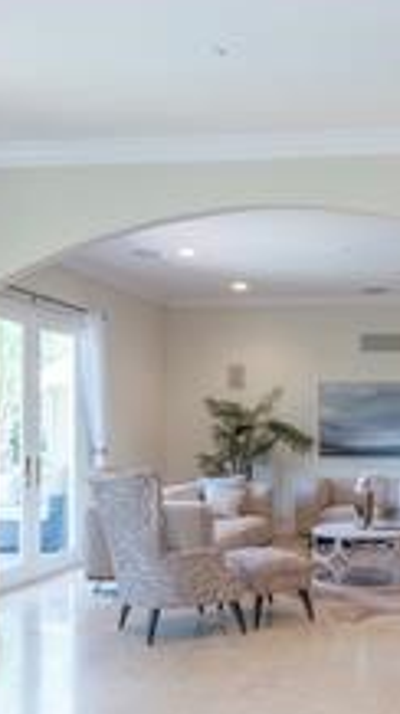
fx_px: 738
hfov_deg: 28.8
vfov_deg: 51.1
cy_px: 445
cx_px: 380
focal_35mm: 39
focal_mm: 18
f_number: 22
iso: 200
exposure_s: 1/1.25
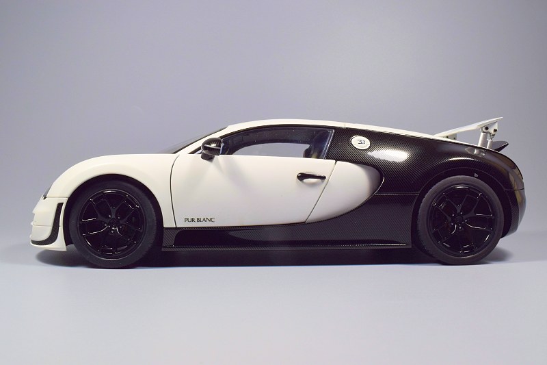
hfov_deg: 53.1
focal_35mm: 36
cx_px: 274
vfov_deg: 36.9
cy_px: 182
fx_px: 547
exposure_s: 1/3
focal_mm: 24
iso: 100
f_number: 22
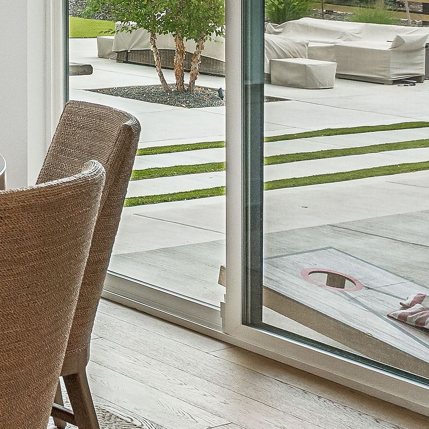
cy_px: -26
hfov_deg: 18.3
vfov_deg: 21.2
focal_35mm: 78
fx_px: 1094
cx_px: -301
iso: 500
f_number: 8
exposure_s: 1/200
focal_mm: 20
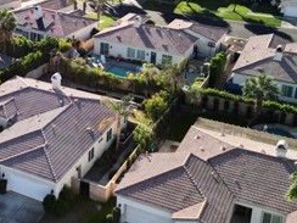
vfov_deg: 23.0
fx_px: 541
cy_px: 46
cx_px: 45
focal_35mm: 63
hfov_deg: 29.8
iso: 100
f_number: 1.7
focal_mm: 6.72
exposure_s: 1/320
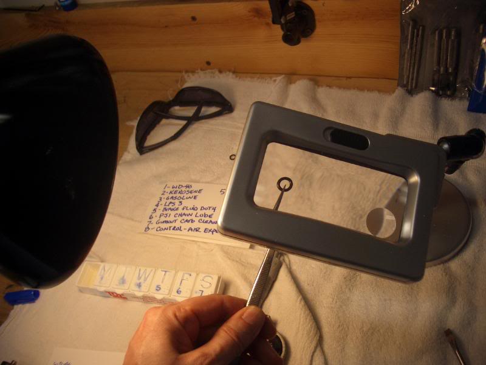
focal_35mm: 35
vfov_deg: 40.7
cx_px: 243
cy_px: 182
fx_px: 491
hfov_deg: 52.6
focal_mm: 5.8
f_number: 2.6
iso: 50
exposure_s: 1/100
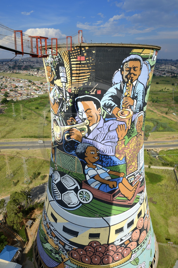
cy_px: 134
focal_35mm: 24
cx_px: 89
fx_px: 178
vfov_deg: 73.8
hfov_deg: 53.1
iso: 200
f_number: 13
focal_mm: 24
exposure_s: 1/250
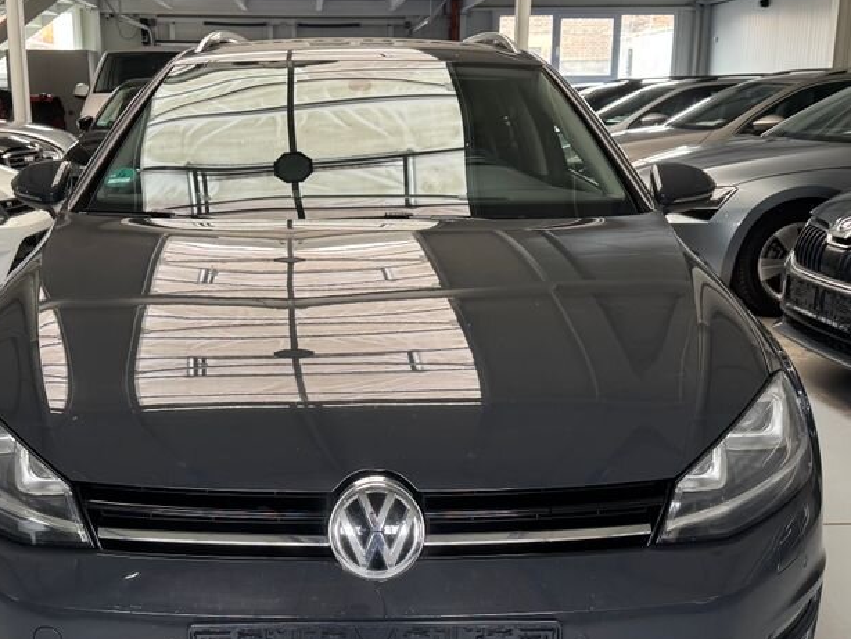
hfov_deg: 46.6
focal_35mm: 40
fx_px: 984
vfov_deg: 36.0
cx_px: 363
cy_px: 326
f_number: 1.78
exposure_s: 1/60
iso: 250
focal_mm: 6.76
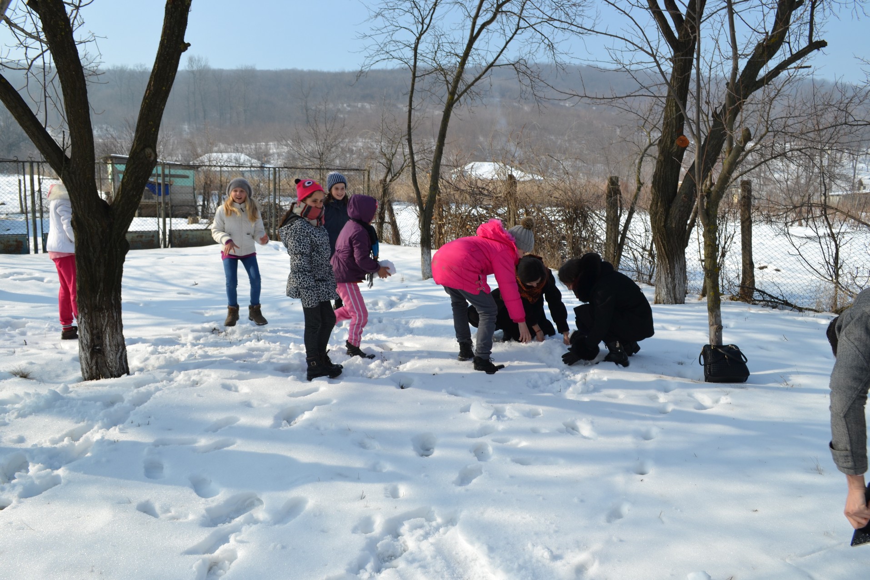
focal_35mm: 30
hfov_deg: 61.9
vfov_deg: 43.6
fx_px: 725
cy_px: 290
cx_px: 435
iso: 100
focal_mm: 20
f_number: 8
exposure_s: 1/250
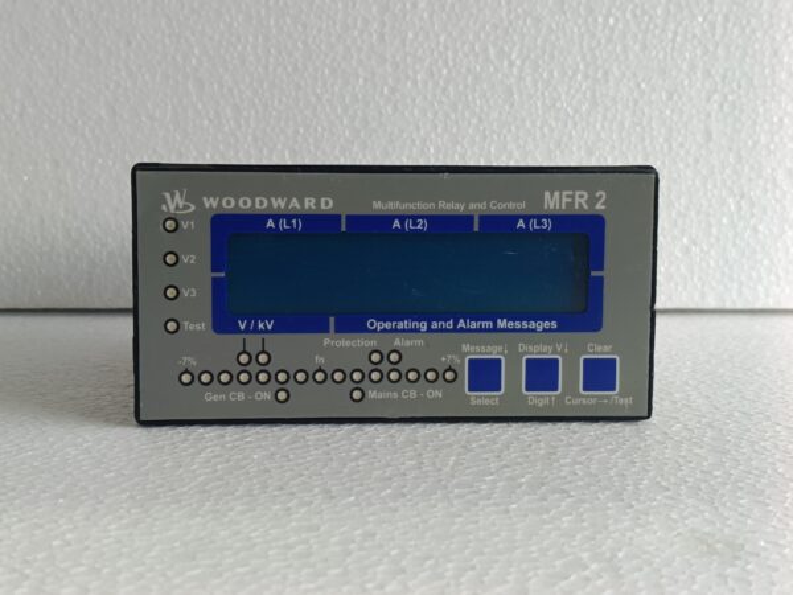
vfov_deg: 28.0
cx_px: 396
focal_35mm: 52
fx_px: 1191
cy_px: 298
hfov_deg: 36.8
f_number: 1.88
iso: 160
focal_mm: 4.84
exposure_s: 1/100
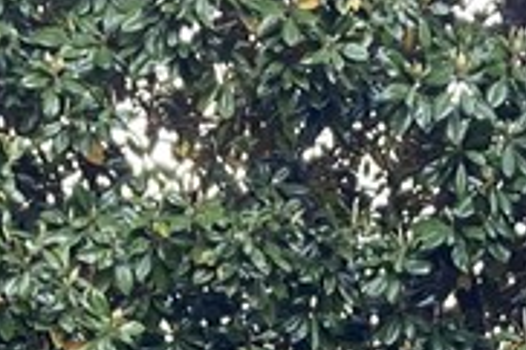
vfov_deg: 7.6
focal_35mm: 164
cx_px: 501
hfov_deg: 12.4
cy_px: 942
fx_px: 2394
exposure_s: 1/121
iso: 32
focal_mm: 3.99
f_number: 1.8
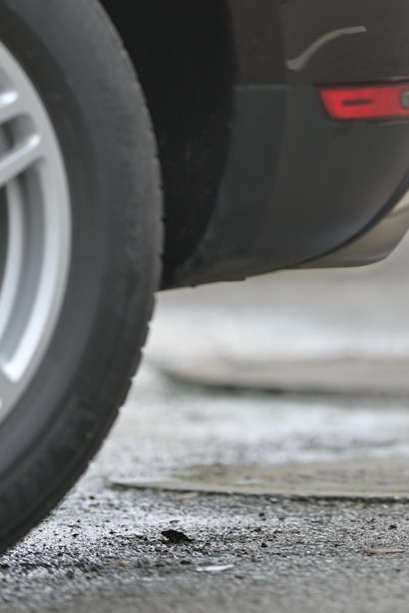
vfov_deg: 3.5
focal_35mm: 585
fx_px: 9969
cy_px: -155
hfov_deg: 2.3
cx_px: 535
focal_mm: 200
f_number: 2
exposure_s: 1/250
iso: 160
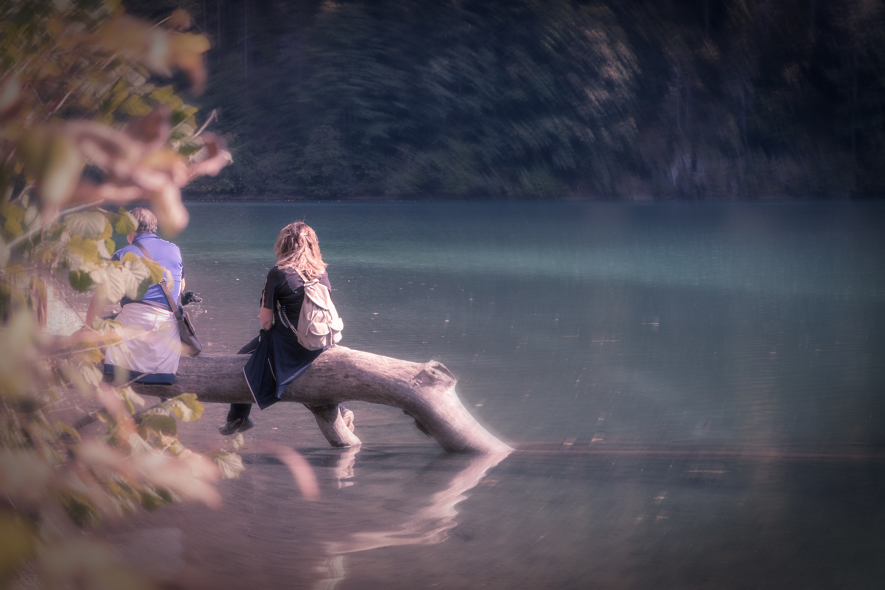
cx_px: 442
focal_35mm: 93
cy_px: 295
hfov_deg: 21.9
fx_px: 2286
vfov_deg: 14.7
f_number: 9
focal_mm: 62
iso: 500
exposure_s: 1/400
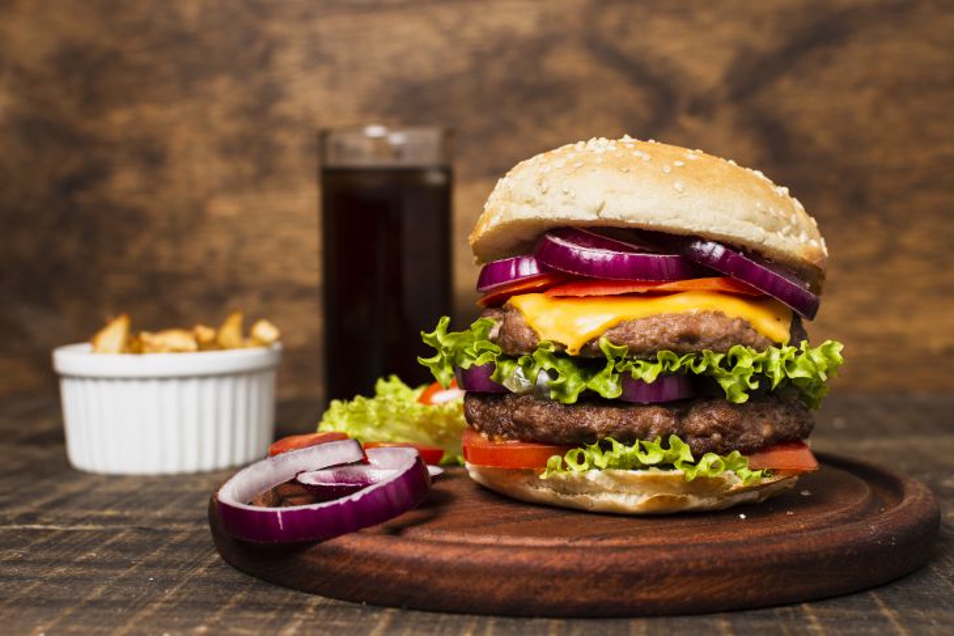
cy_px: 318
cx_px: 477
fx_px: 1391
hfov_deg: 37.9
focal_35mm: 52
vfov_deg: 25.8
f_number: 4.5
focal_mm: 35
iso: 125
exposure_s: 1/160
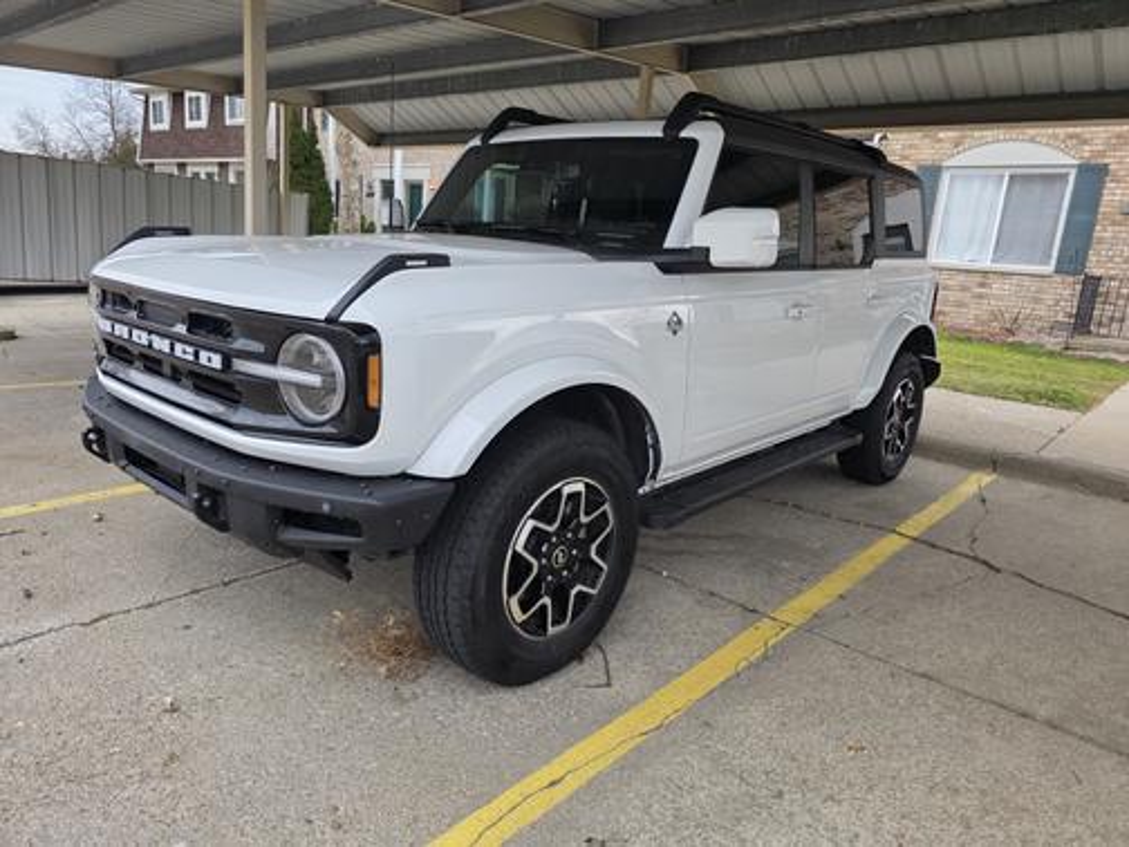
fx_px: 750
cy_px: 424
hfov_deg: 73.9
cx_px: 564
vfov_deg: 58.9
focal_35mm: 23
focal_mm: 6.3
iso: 125
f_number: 1.7
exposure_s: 1/180
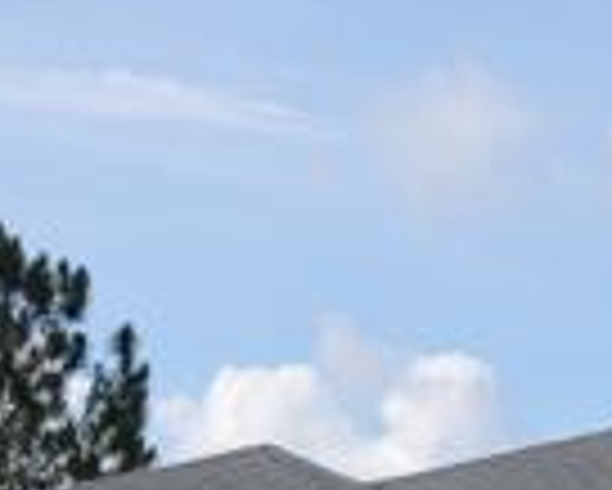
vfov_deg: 9.1
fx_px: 2994
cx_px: 958
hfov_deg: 11.1
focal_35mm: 165
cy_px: 778
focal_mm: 25
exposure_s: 1/250
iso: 125
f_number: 8
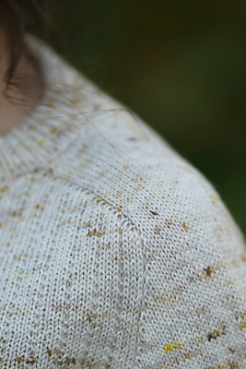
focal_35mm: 136
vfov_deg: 15.0
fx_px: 1393
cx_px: 137
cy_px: 266
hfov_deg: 10.1
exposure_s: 1/400
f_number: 1.8
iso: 100
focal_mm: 85
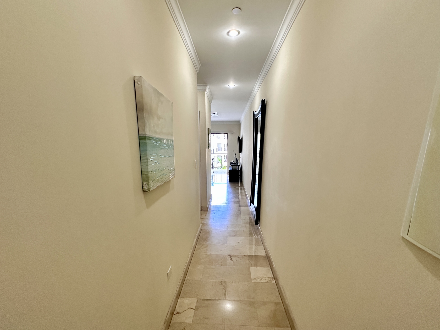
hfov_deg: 102.1
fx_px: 178
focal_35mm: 14
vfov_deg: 85.7
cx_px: 220
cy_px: 165
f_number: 2.2
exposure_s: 1/120
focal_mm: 2.22
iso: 250
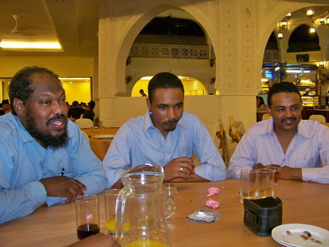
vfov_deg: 41.8
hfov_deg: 53.9
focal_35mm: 34
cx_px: 166
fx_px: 323
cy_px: 126
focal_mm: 5.85
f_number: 2.8
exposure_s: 1/30
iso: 200
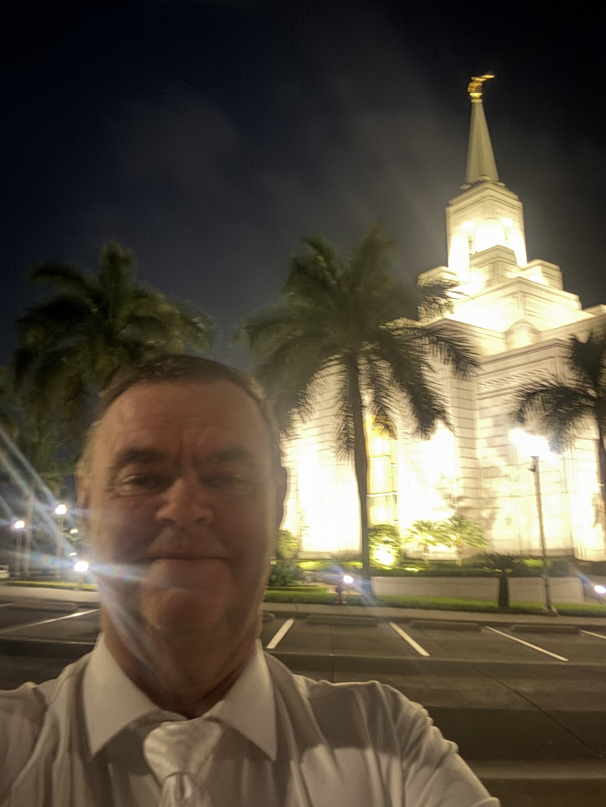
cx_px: 303
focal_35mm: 30
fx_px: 700
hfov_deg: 46.8
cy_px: 404
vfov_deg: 60.0
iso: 500
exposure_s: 1/8
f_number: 1.9
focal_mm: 2.69
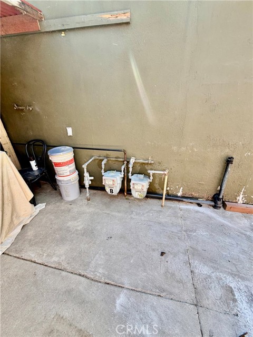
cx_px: 126
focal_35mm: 14
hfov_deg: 85.7
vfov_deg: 102.1
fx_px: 136
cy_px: 168
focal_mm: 2.22
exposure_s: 1/124
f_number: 2.2
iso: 40
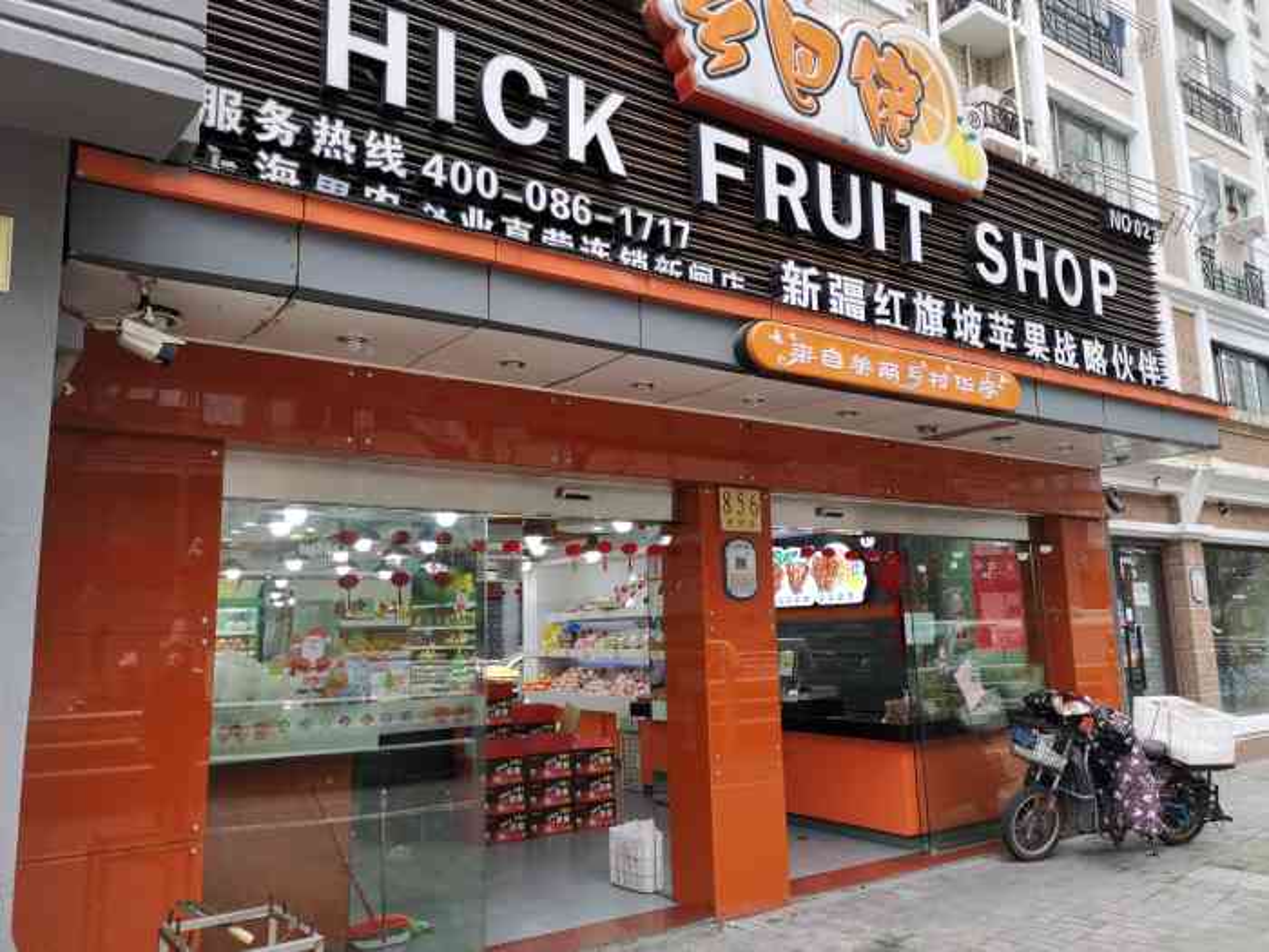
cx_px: 634
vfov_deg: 51.4
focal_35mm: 27
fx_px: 990
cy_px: 476
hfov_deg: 65.3
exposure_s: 1/139
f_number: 1.8
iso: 50
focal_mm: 5.58
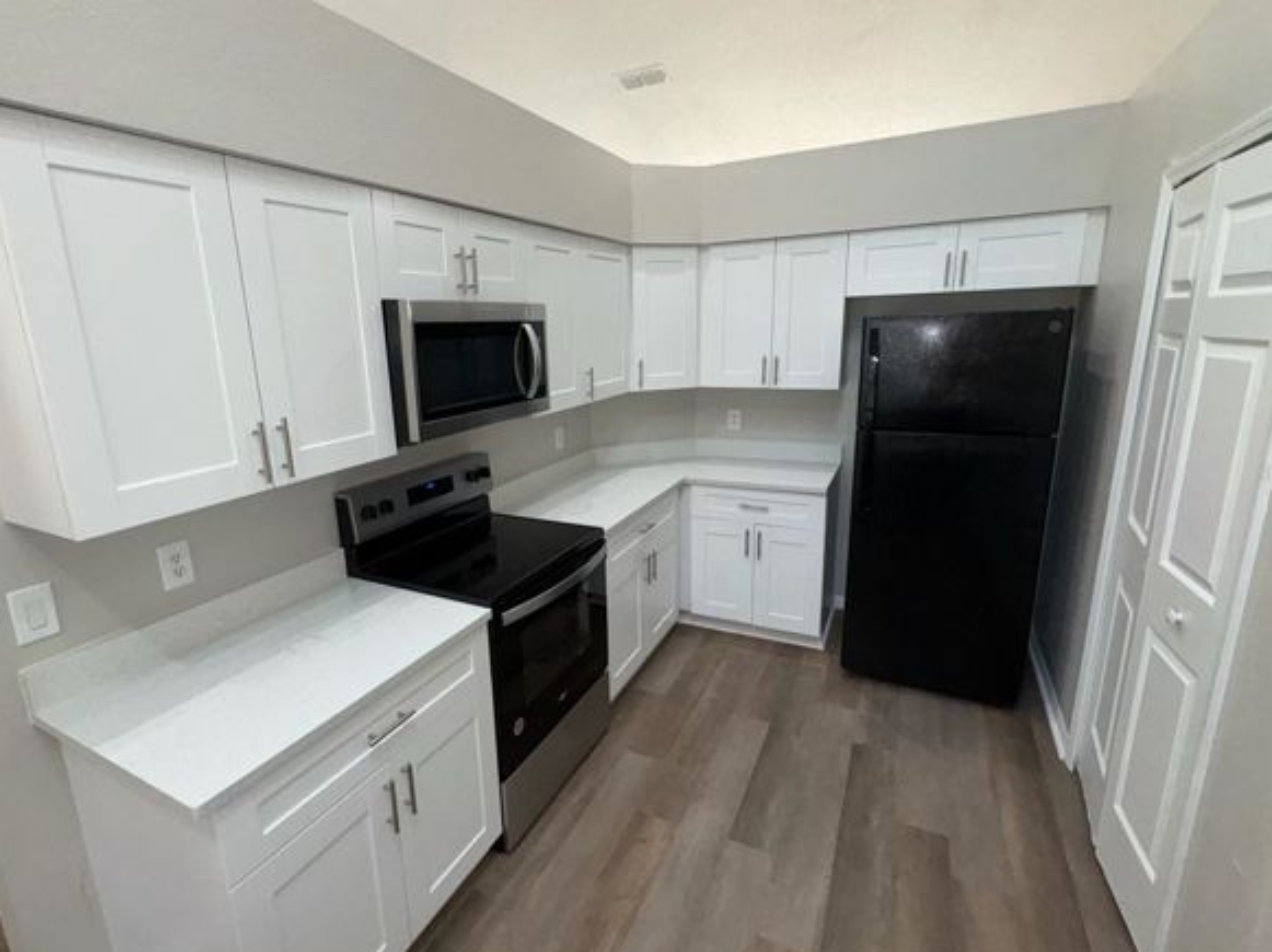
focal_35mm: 17
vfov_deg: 74.7
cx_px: 577
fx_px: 624
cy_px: 473
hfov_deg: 90.8
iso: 125
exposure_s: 1/120
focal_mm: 2.22
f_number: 2.2
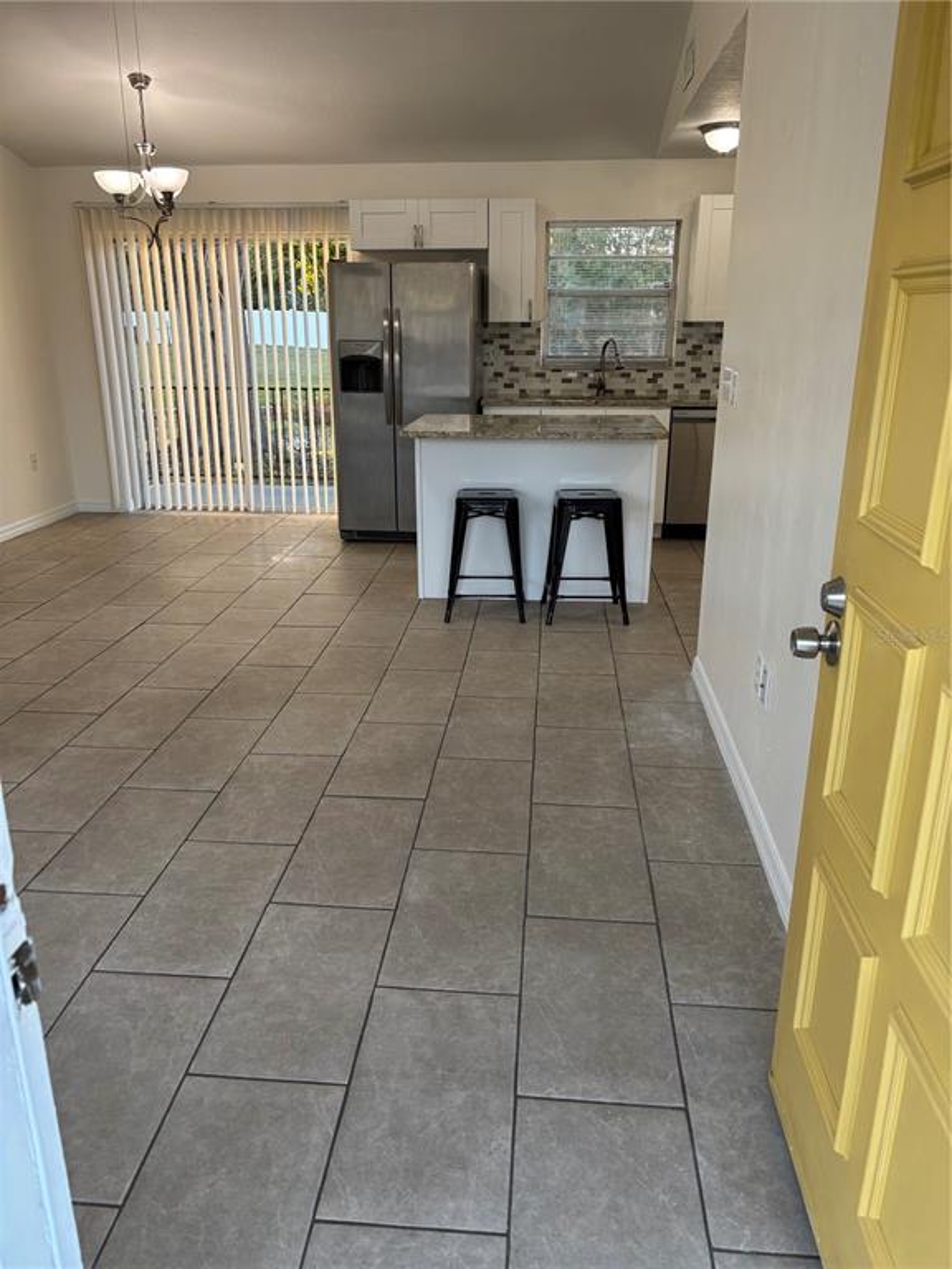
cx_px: 476
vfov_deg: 67.3
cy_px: 634
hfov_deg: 53.1
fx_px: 953
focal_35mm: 26
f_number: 1.6
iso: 100
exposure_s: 1/120
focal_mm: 5.96
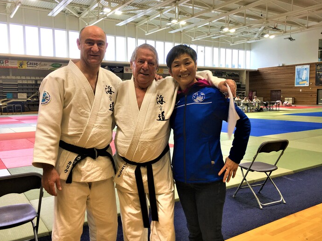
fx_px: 288
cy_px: 120
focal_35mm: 31
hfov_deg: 58.3
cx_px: 153
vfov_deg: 45.4
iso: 25
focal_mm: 4.15
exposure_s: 1/33
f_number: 2.2
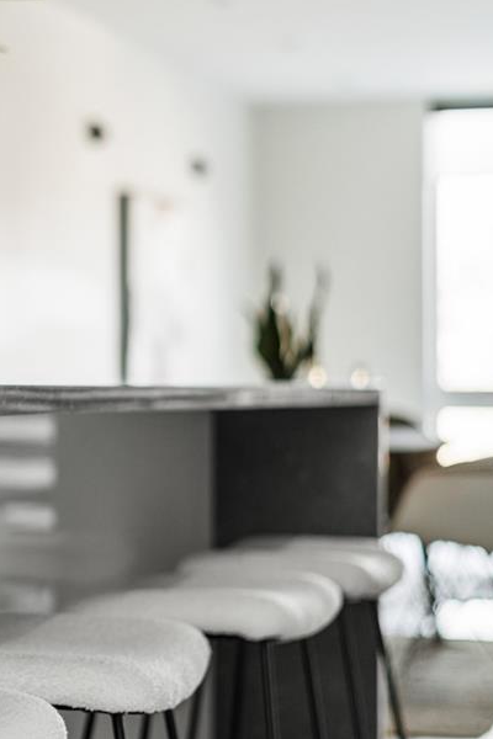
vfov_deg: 20.4
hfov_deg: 13.5
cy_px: 398
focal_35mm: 100
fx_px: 2054
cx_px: 16
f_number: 1.8
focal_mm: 50
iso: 160
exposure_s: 1/40
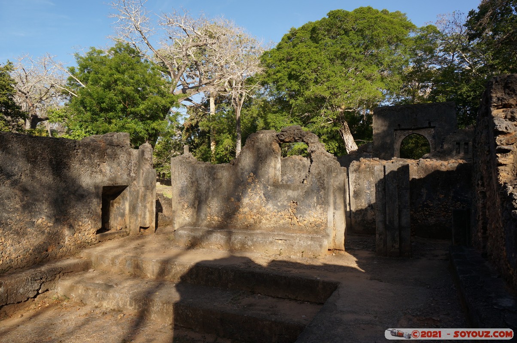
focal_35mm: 24
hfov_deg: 73.8
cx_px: 258
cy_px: 172
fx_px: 344
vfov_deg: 53.0
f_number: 5.6
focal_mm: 16
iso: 100
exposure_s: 1/320
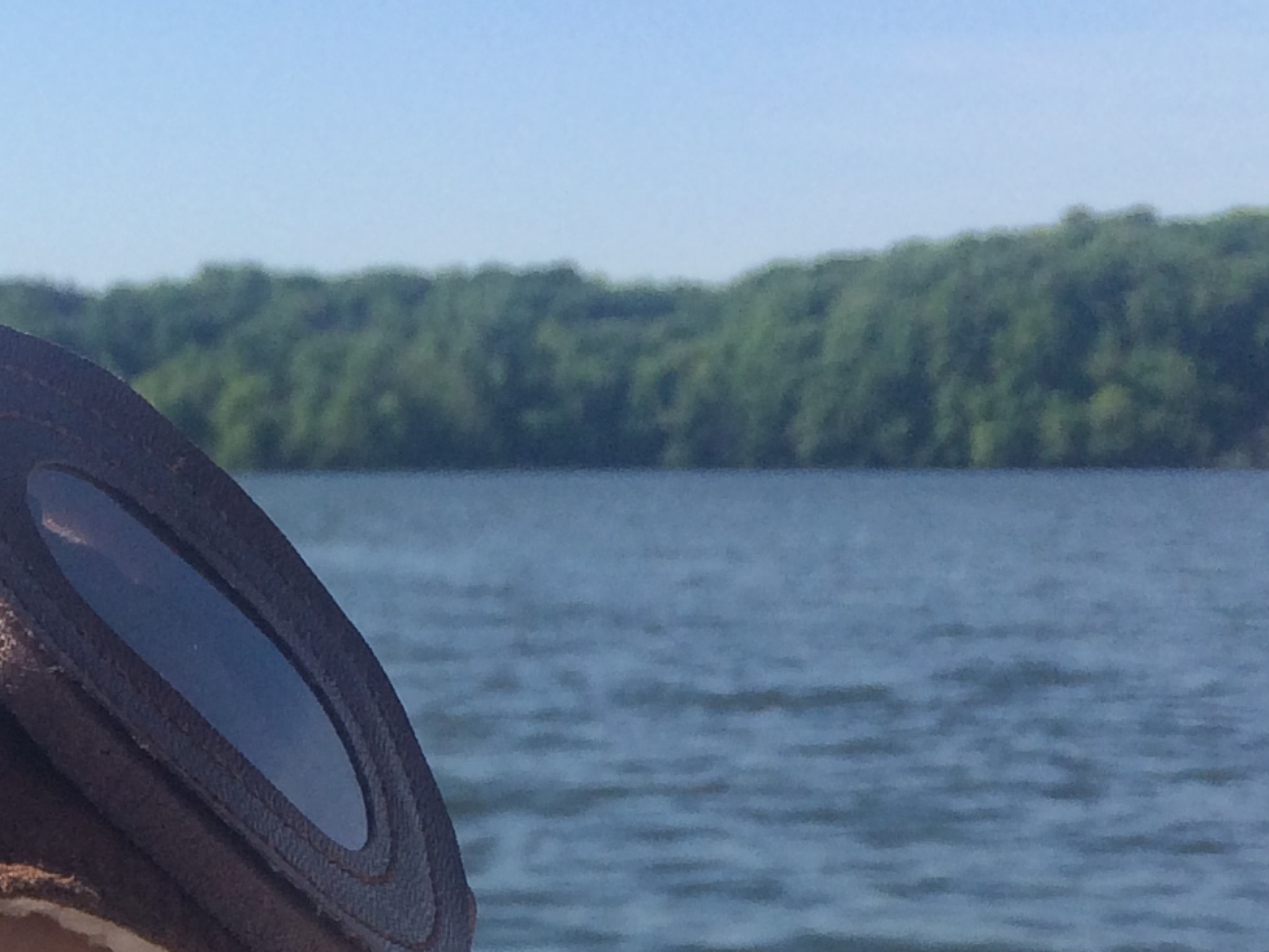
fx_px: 3556
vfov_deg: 14.0
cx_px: -230
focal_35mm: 97
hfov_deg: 19.2
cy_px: 1548
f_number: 2.2
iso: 32
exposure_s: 1/2160
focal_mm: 4.15
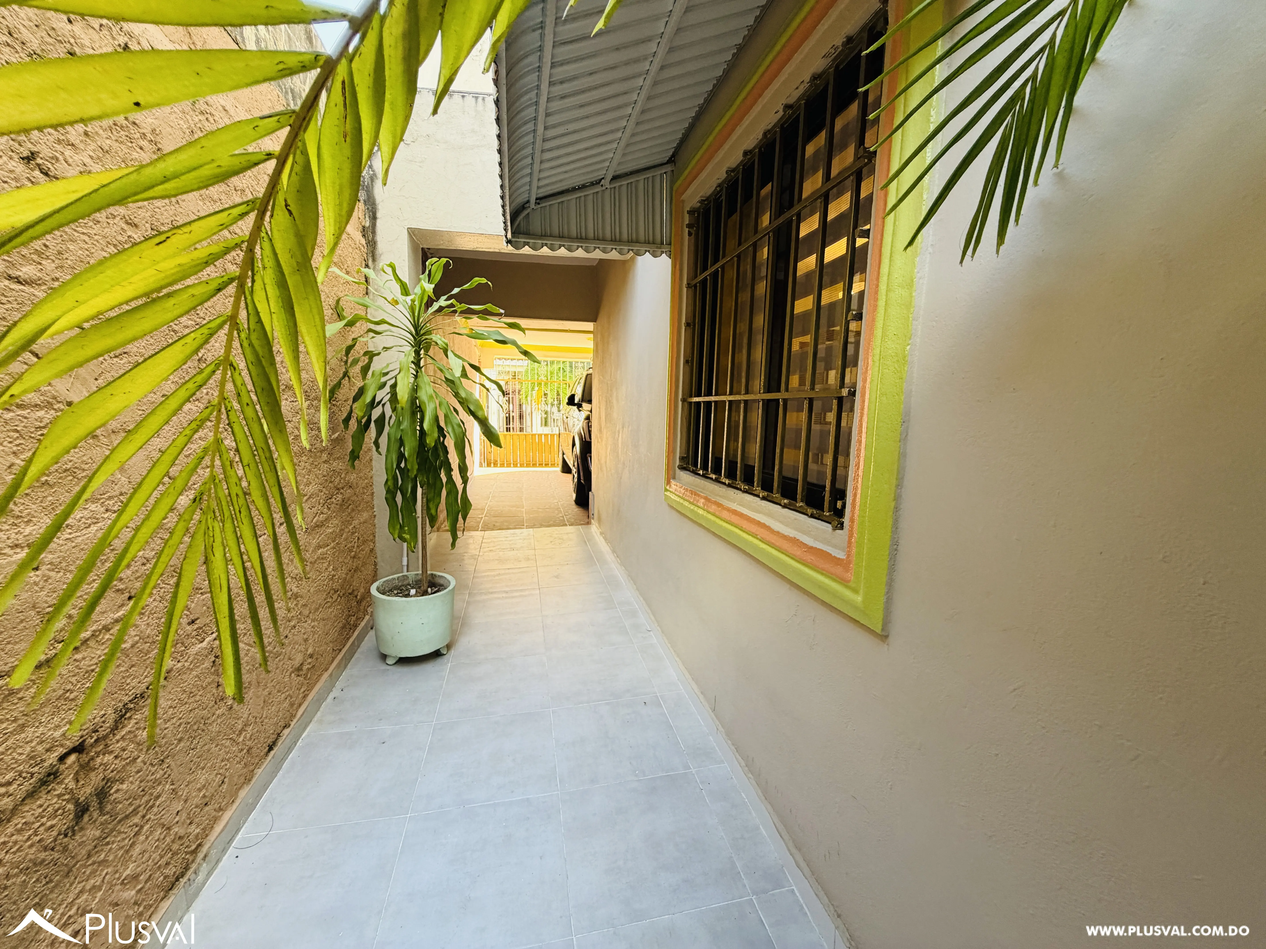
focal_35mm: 14
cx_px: 633
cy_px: 474
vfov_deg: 85.7
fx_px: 512
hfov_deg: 102.1
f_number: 2.2
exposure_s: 1/121
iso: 250
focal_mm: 2.22
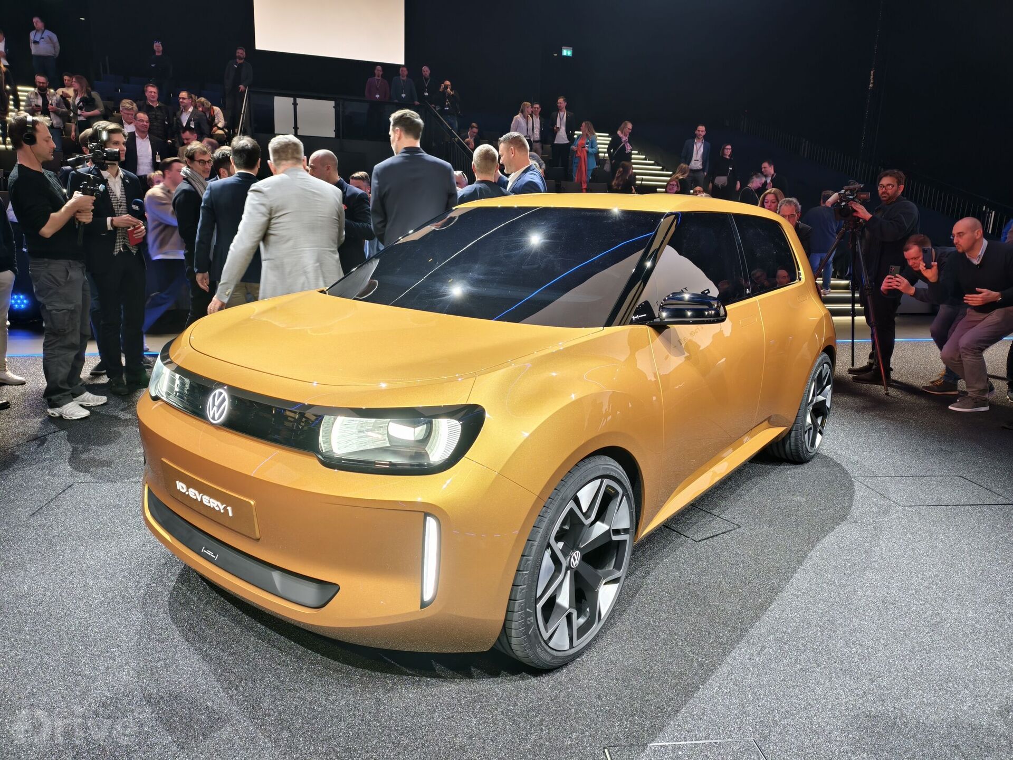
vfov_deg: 58.9
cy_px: 380
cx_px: 506
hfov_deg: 73.9
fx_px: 673
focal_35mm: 23
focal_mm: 6.54
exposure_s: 1/50.4
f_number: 1.57
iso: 483
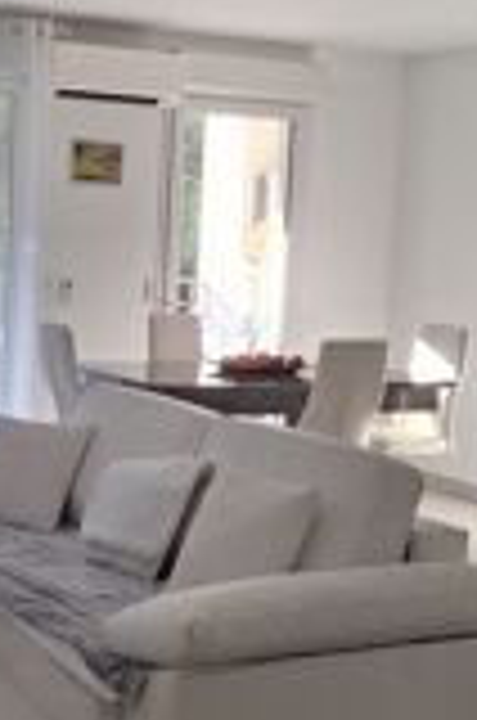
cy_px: 349
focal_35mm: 64
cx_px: 50
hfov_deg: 20.7
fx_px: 1277
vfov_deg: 31.5
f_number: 1.8
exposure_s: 1/110
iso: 40
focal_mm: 5.54
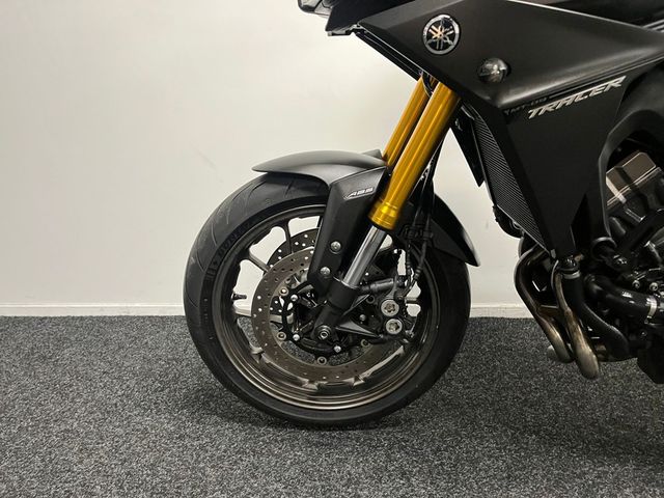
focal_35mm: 26
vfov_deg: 53.1
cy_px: 249
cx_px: 332
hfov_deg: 67.3
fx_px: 499
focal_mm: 5.1
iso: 200
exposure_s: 1/50
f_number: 1.6
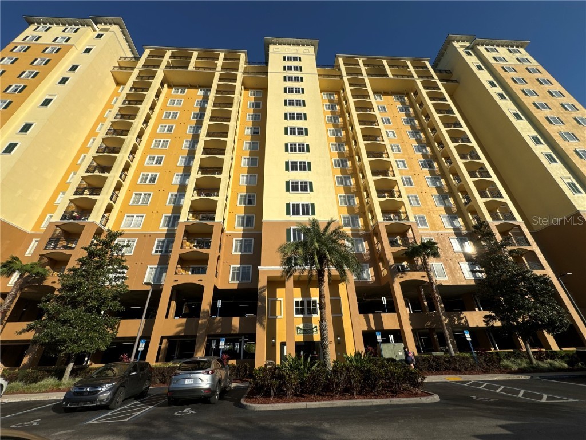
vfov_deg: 85.7
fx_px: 237
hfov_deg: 102.1
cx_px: 293
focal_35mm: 14
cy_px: 220
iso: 50
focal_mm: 2.22
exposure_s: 1/2985
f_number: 2.2
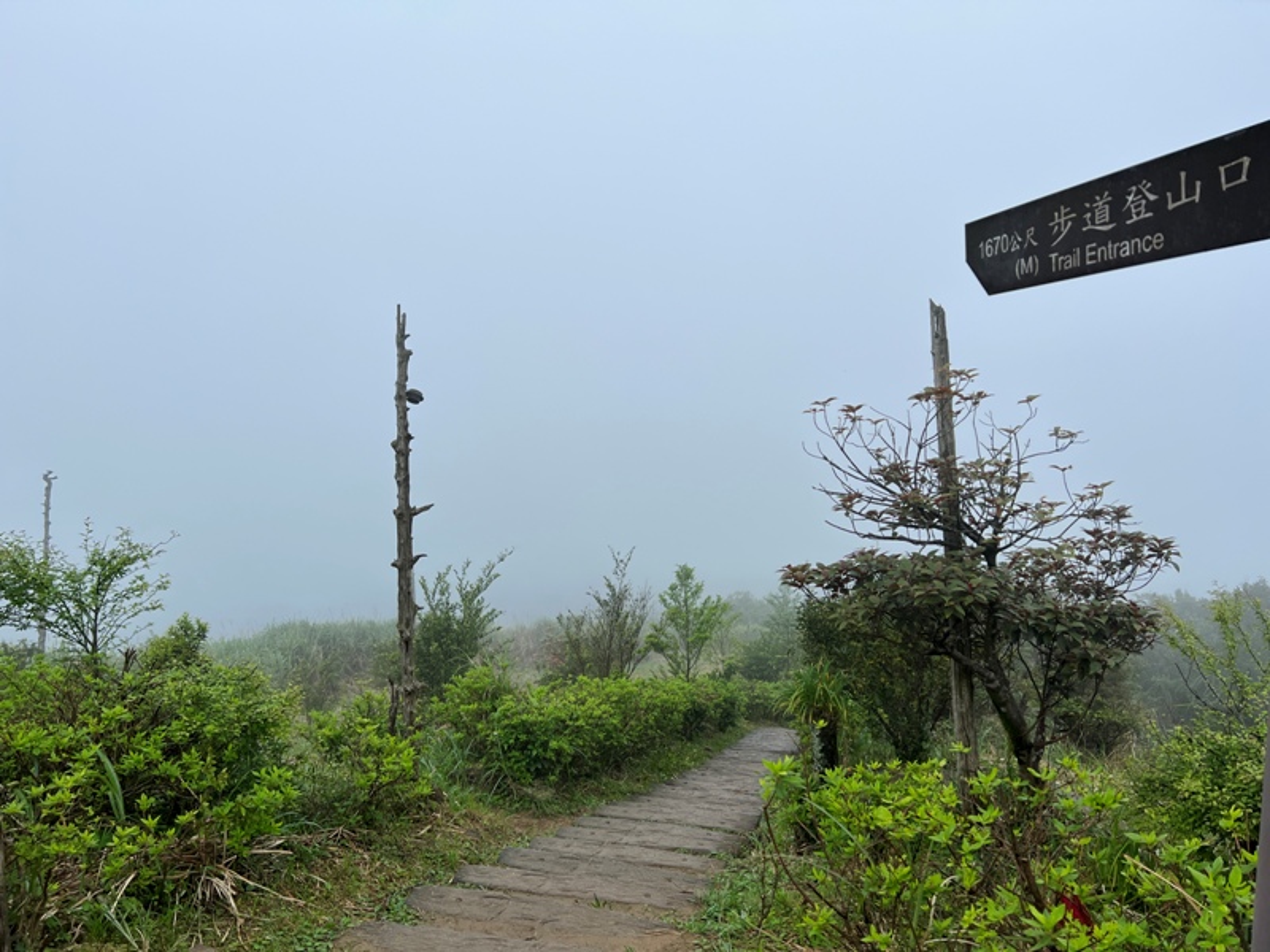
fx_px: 954
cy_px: 476
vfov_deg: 53.1
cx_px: 635
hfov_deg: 67.3
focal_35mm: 26
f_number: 1.5
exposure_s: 1/1147
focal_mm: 5.7
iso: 50
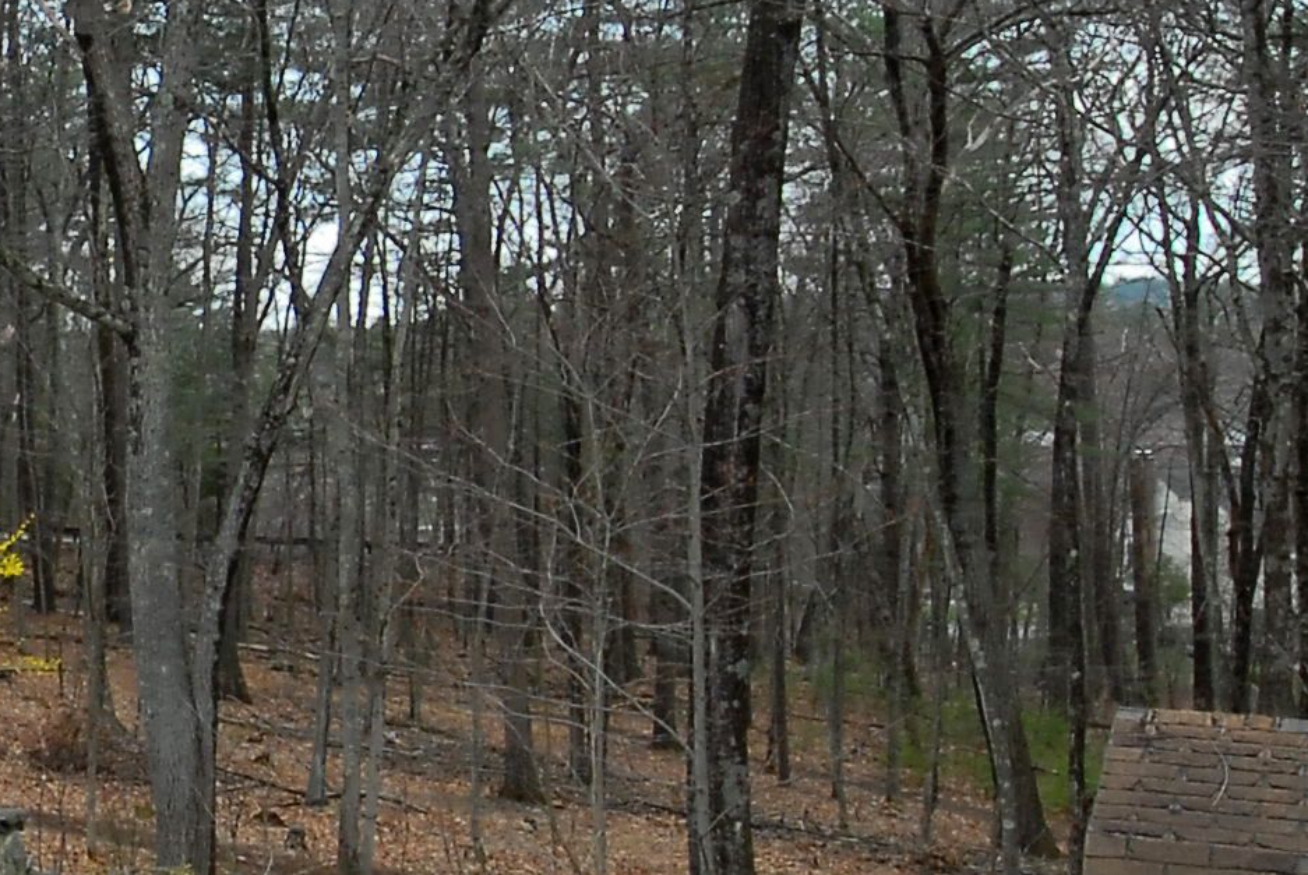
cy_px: 396
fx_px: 2255
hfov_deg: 26.9
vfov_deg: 22.0
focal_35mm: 62
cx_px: -422
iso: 500
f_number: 9
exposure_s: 1/125
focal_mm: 10
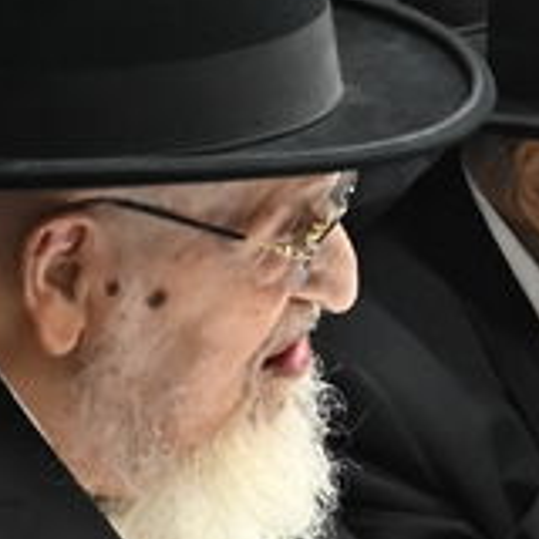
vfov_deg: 9.8
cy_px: 115
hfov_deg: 9.8
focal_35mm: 178
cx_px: 296
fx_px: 3136
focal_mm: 24
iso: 3200
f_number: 4
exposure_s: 1/200
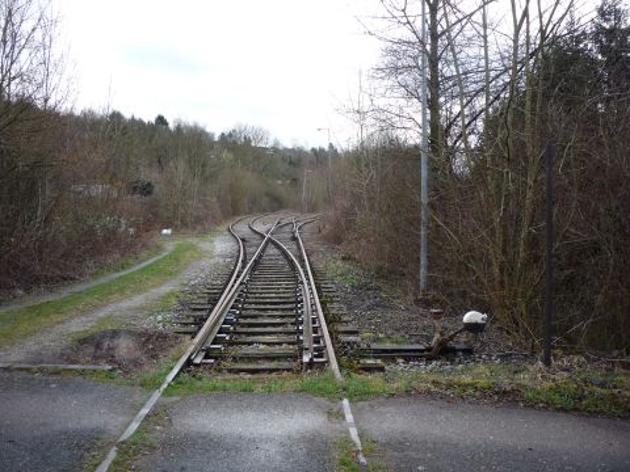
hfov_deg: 56.8
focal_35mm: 32
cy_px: 236
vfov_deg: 44.2
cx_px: 315
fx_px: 582
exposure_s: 1/200
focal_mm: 5.2
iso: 100
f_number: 4
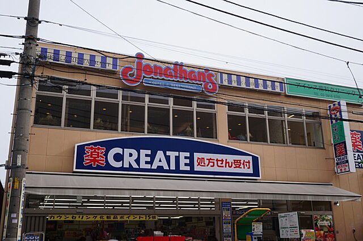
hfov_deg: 51.3
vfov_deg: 35.5
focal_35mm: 38
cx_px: 182
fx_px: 378
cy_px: 120
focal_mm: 25
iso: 100
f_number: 11
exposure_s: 1/80
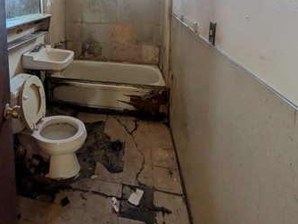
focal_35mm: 23
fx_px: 198
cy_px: 14
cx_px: 87
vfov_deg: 50.7
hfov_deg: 70.6
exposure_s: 1/68.5
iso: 121
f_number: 1.7
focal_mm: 2.02
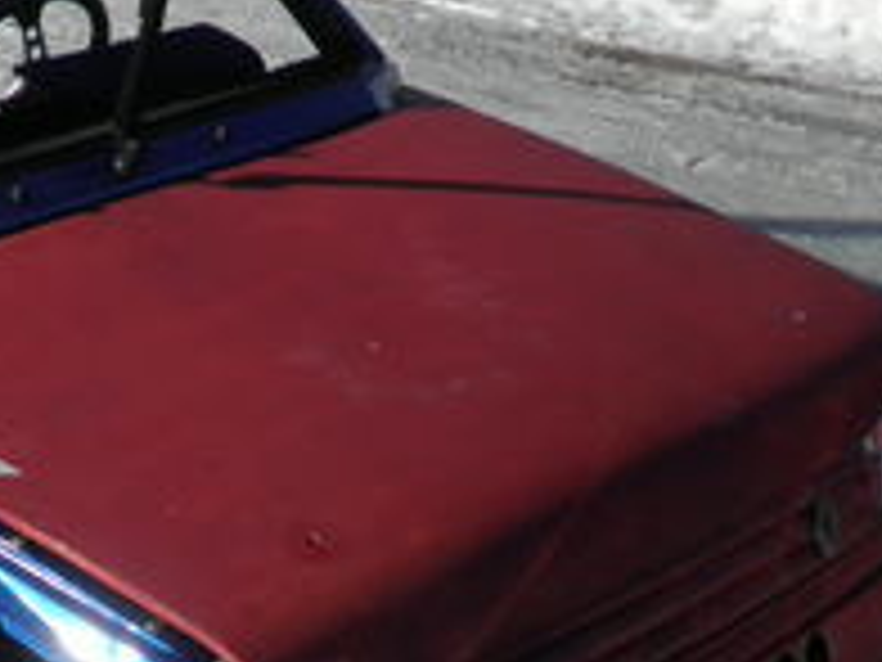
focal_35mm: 85
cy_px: 558
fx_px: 2166
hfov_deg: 22.3
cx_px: 50
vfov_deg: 17.2
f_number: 7.8
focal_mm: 4.65
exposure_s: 1/200
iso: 64
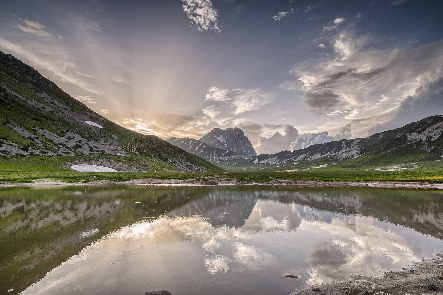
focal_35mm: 21
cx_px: 222
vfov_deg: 59.4
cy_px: 148
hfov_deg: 81.3
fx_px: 258
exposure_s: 1/40
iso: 200
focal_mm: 21
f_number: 11
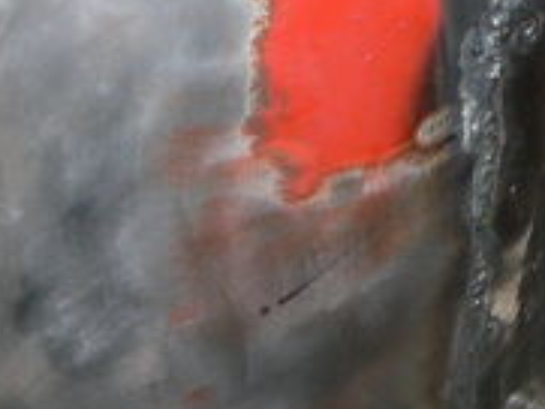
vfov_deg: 11.3
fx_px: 2001
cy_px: 592
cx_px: 602
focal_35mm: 127
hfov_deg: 15.1
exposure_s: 1/30
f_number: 2.8
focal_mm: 6
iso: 100
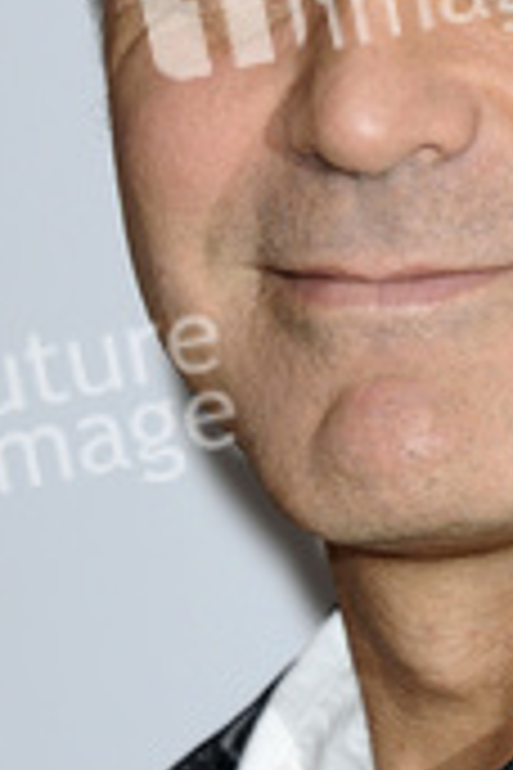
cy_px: 198
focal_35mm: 545
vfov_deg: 3.8
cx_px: 497
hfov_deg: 2.5
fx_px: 11652
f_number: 5.6
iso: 320
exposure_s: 1/200
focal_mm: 155
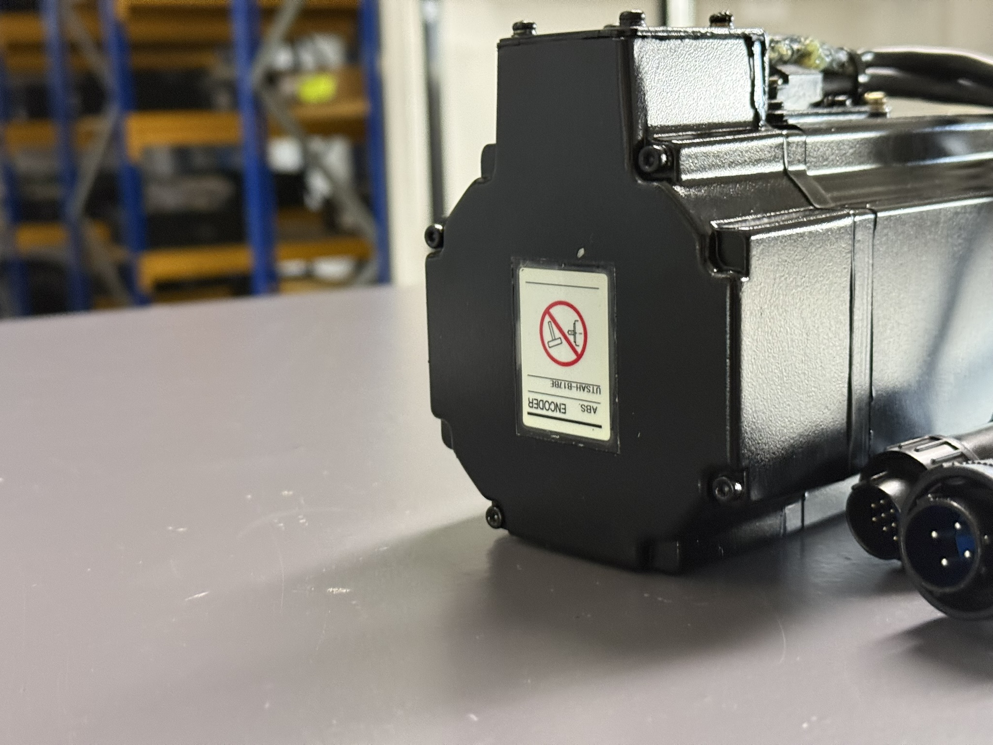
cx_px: 496
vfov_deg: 30.3
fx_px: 1377
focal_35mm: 48
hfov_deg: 39.7
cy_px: 372
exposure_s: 1/33
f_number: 1.78
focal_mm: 6.76
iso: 400
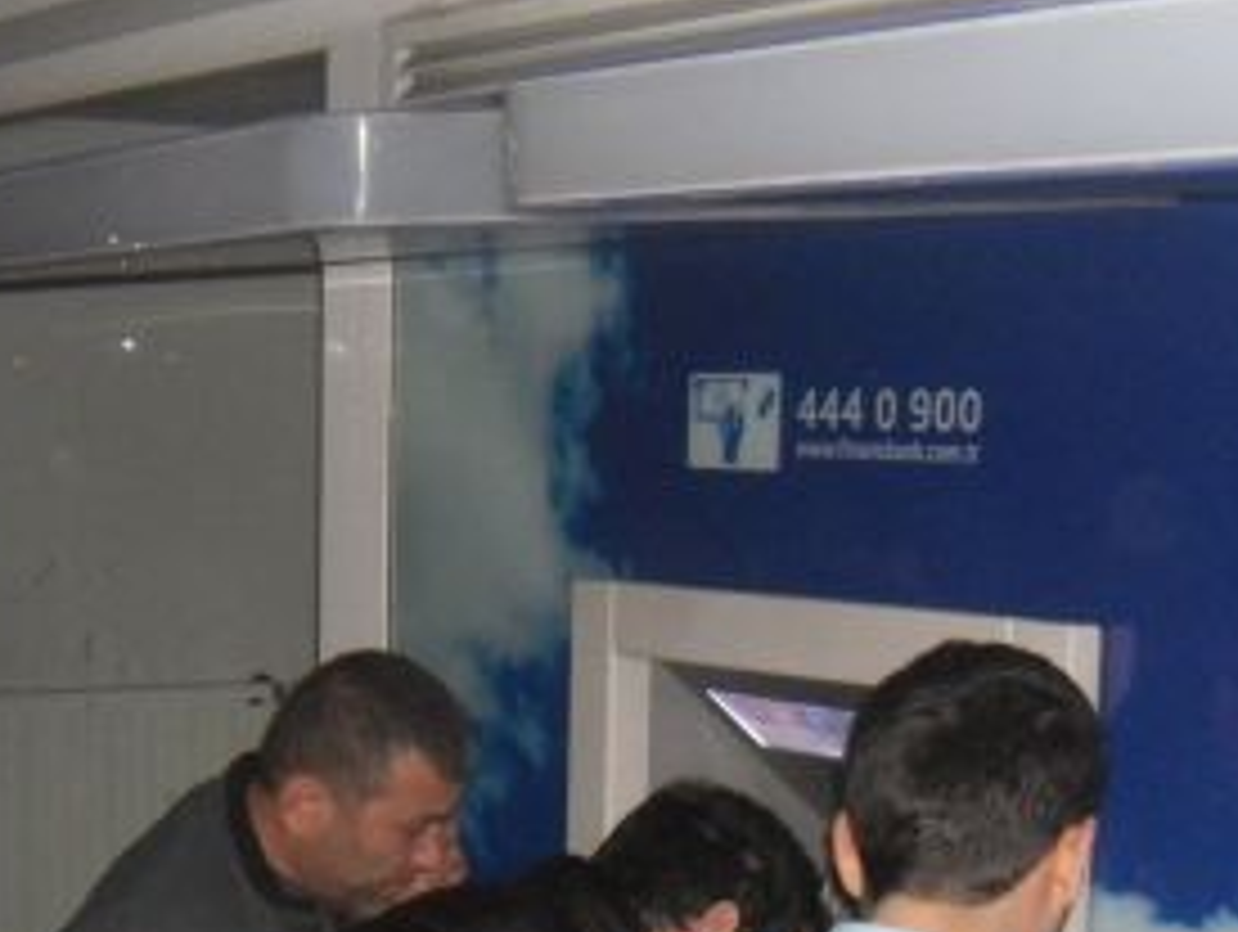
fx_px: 2829
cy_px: 855
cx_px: 518
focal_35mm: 79
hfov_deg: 24.7
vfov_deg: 18.4
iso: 400
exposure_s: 1/45
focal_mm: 6
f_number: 2.8
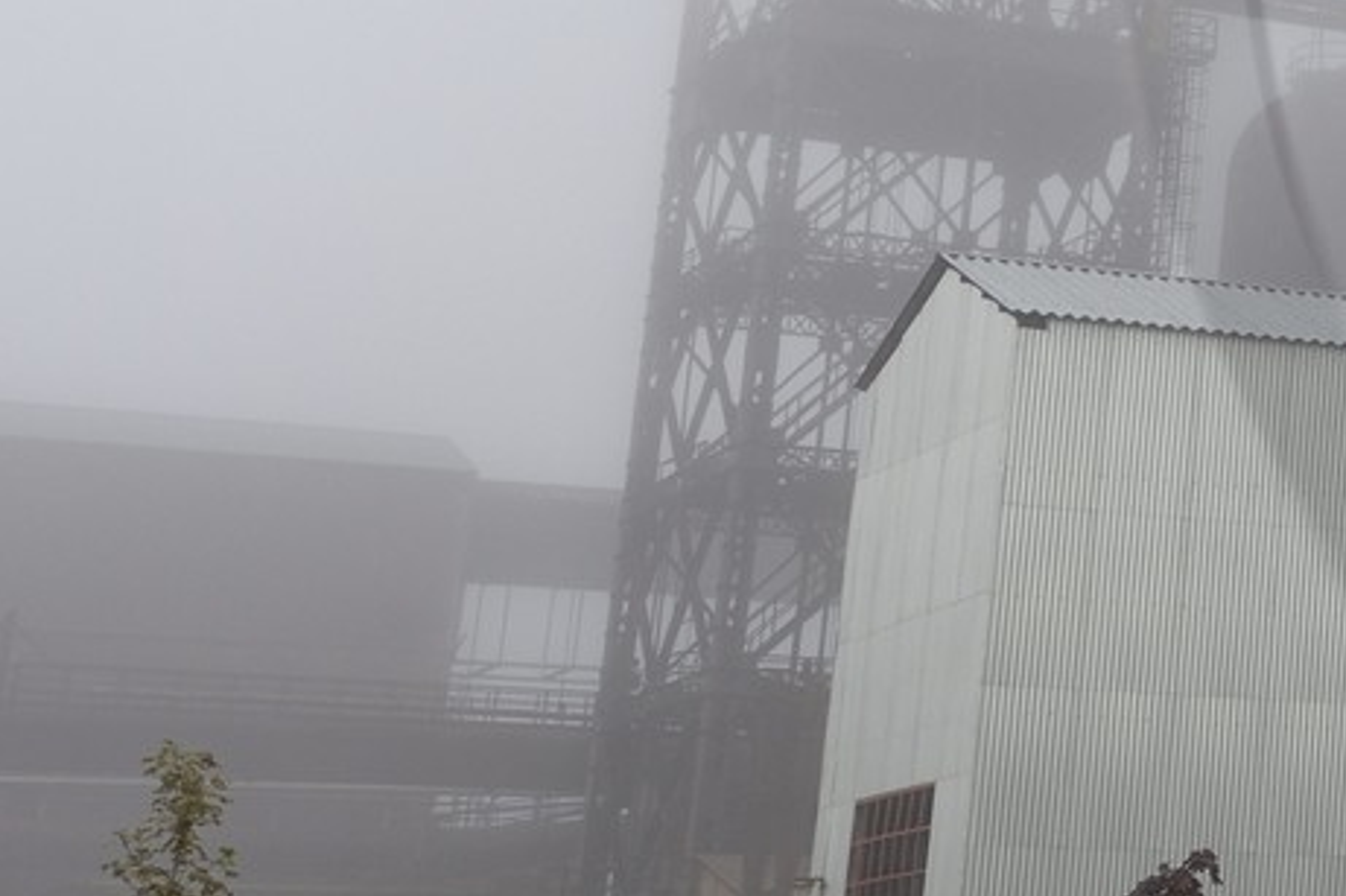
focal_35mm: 111
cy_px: -136
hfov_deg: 16.0
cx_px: 2312
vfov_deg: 12.1
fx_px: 4148
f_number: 11
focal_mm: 32
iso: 200
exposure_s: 1/160
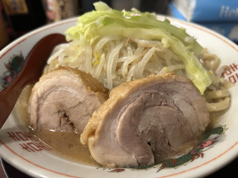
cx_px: 119
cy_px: 89
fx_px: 179
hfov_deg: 67.3
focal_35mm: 26
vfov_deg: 53.1
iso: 200
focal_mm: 5.7
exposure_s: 1/50
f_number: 1.5
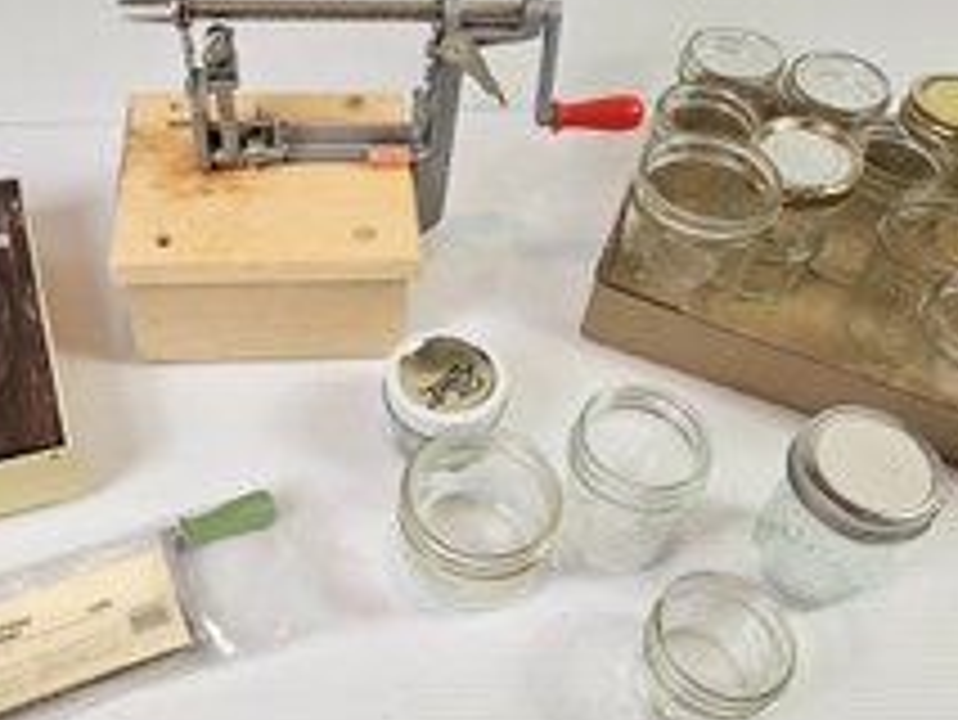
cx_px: 398
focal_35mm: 37
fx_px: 1025
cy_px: 362
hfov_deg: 49.9
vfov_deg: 38.7
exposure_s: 1/120
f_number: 1.8
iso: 100
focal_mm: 5.4
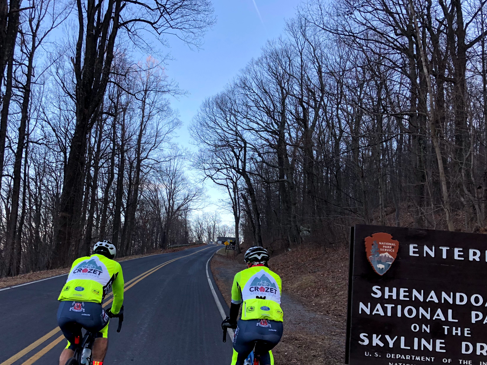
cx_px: 200
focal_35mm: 34
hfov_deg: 53.7
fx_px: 478
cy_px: 216
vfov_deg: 41.6
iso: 20
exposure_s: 1/274
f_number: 1.8
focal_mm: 3.99
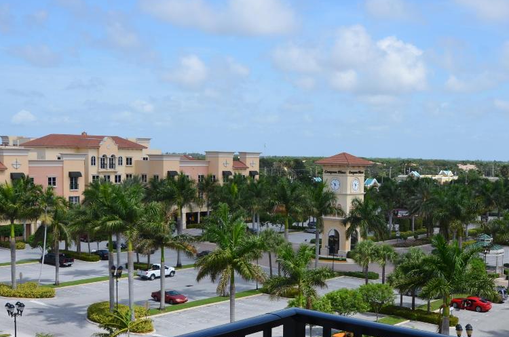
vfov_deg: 26.3
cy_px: 210
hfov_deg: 38.7
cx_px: 316
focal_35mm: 51
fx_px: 720
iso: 110
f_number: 8
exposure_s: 1/250
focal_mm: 22
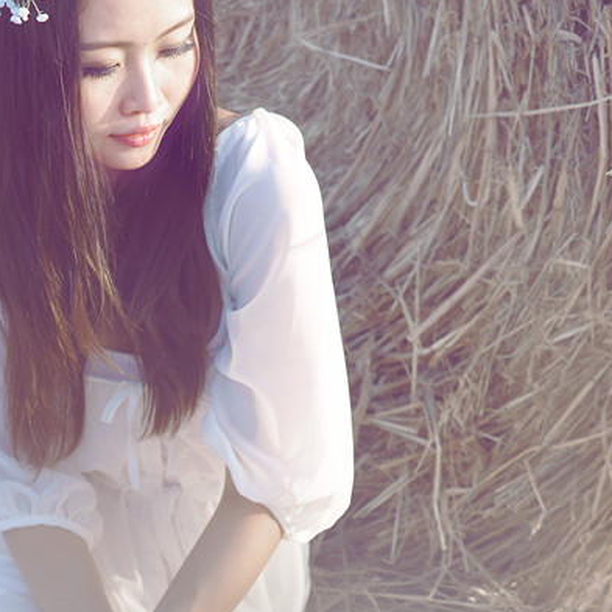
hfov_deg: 11.9
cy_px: 399
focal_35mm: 147
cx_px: 318
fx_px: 2940
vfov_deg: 11.9
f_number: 4
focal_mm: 85
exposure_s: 1/80
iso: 100
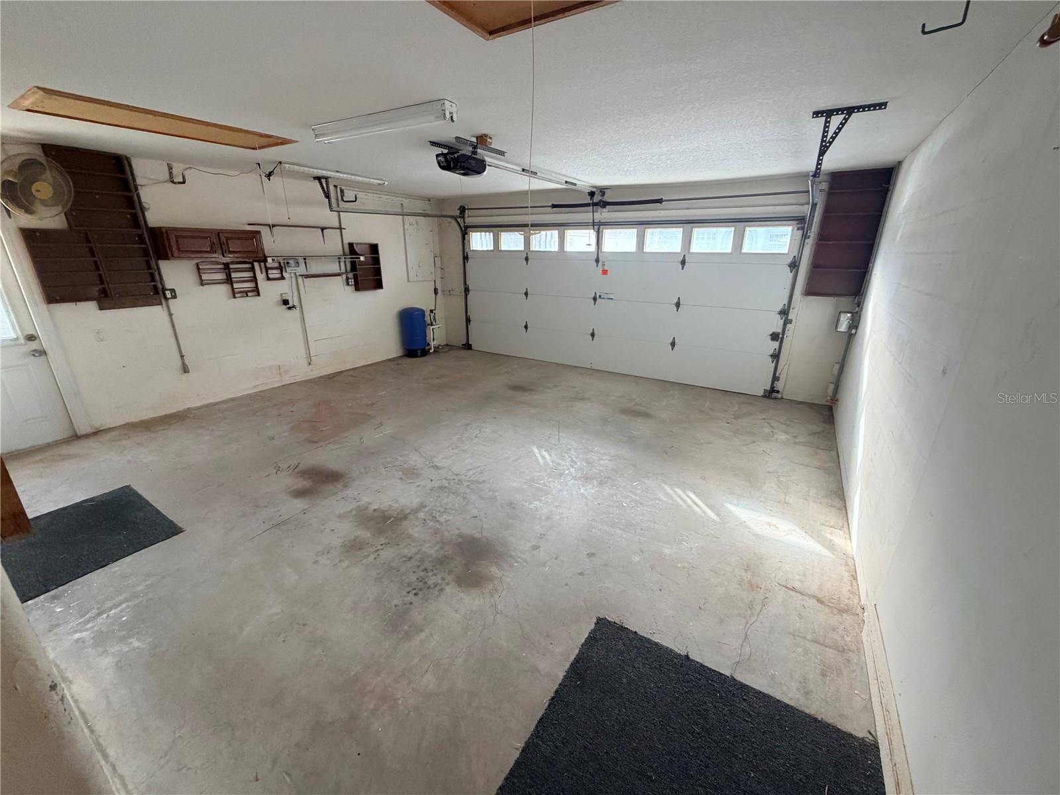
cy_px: 398
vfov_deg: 85.7
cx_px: 530
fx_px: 429
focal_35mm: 14
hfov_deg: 102.1
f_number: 2.2
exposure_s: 1/121
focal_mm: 2.22
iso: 320
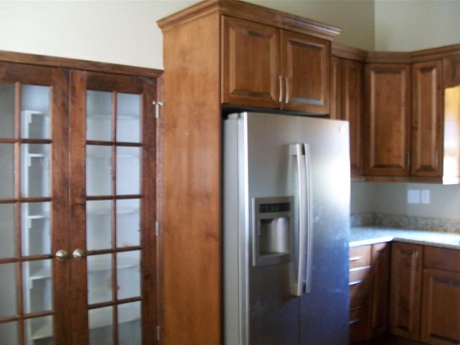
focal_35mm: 37
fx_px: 492
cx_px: 226
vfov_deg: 38.7
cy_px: 177
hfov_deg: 50.1
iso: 173
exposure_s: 1/8
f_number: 2.7
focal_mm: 6
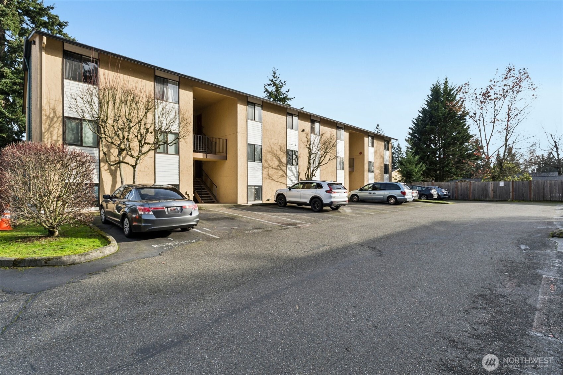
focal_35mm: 18
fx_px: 281
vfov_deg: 67.4
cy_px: 188
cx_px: 282
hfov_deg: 90.0
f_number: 9
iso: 250
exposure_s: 1/200
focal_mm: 12
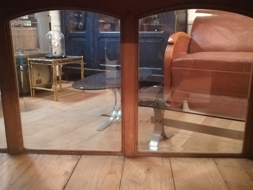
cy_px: 95
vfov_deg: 42.9
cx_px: 126
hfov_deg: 55.4
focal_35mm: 33
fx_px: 241
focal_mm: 3.83
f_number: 2.2
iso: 2000
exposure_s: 1/14.3
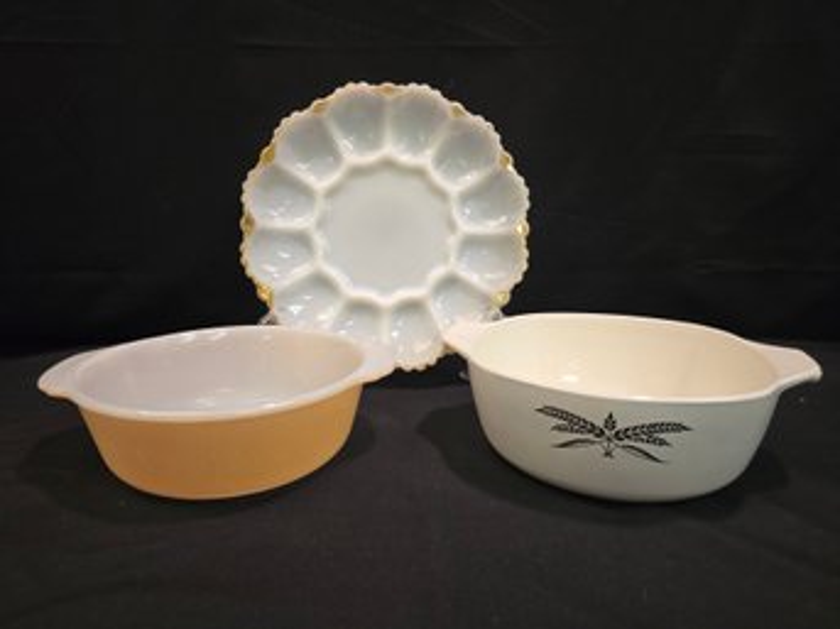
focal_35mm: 23
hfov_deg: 73.9
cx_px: 420
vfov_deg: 58.8
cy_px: 314
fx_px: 558
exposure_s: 1/120
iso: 500
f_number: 1.7
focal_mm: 6.3
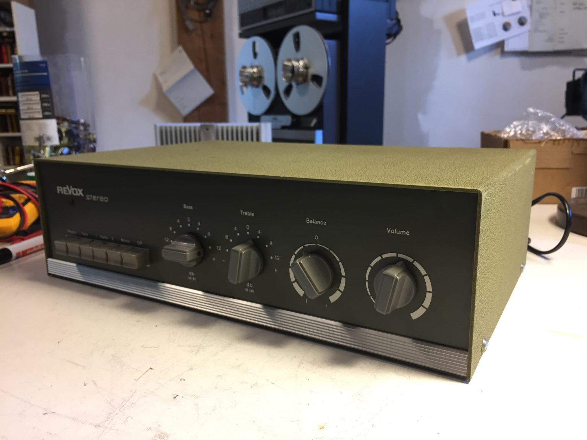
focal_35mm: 29
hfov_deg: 61.7
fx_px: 492
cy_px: 220
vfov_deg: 48.2
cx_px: 294
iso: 125
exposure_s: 1/33
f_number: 2.2
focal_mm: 4.15
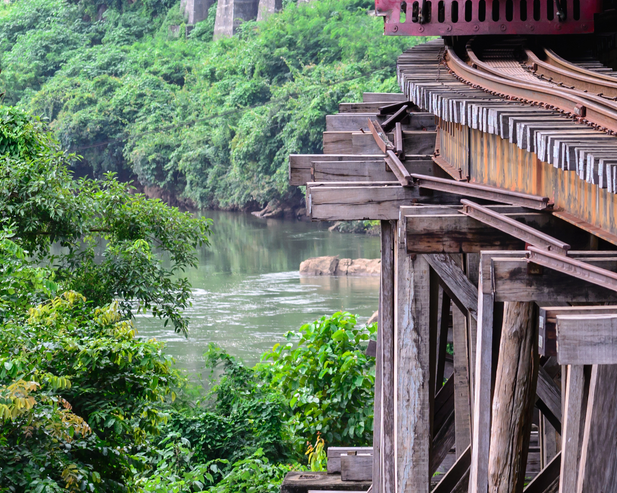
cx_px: 491
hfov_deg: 5.5
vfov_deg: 4.4
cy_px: 50
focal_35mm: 349
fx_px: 6373
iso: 200
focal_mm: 130
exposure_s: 1/250
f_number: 6.3
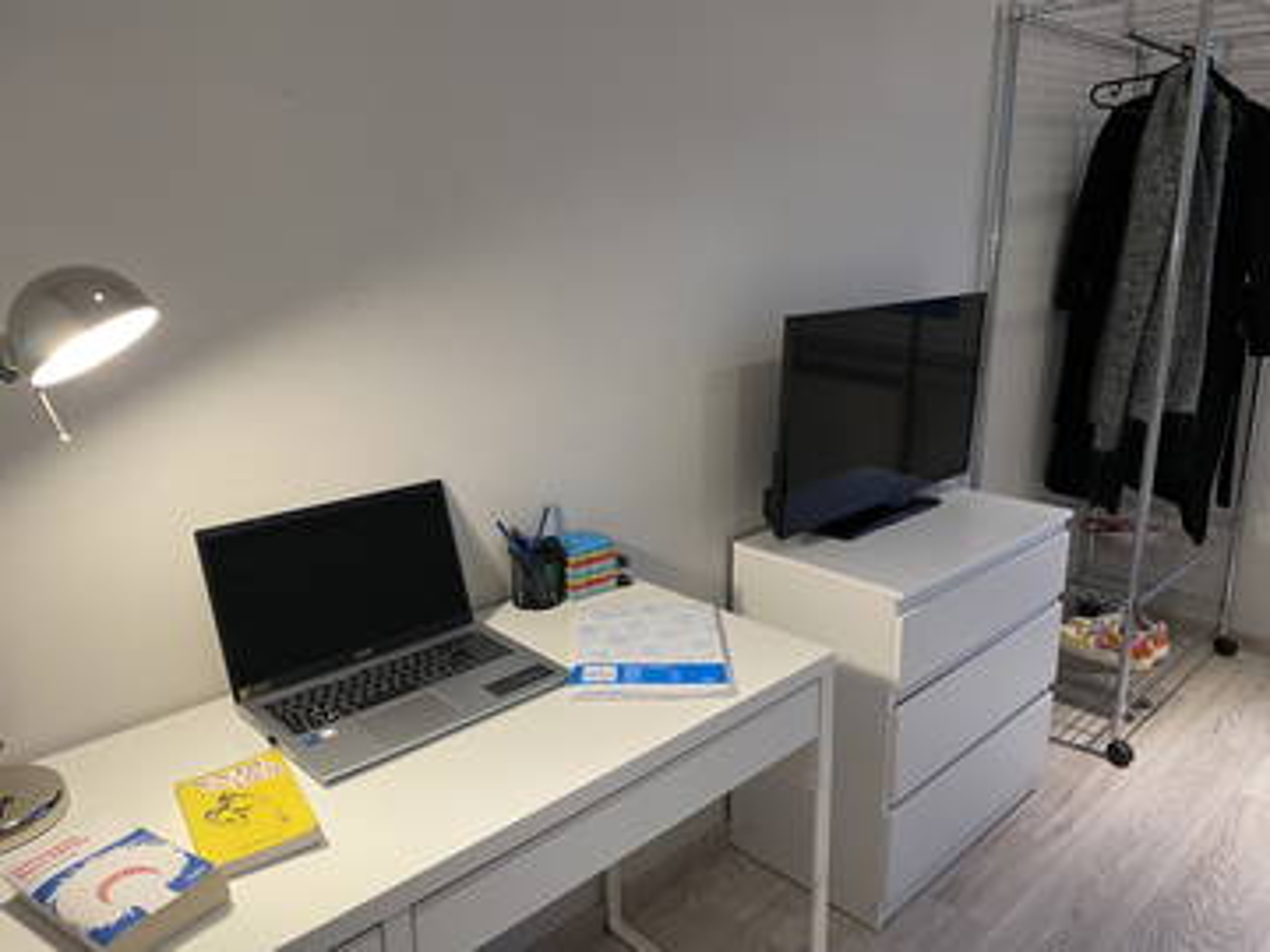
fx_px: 954
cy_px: 476
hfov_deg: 67.3
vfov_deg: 53.1
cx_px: 635
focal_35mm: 26
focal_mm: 4.2
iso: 160
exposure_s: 1/50
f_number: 1.6
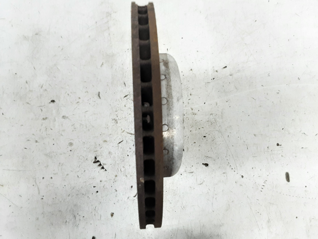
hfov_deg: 65.3
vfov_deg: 51.4
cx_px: 159
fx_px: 248
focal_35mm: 27
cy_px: 120
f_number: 1.9
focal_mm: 2.91
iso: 160
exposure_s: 1/33
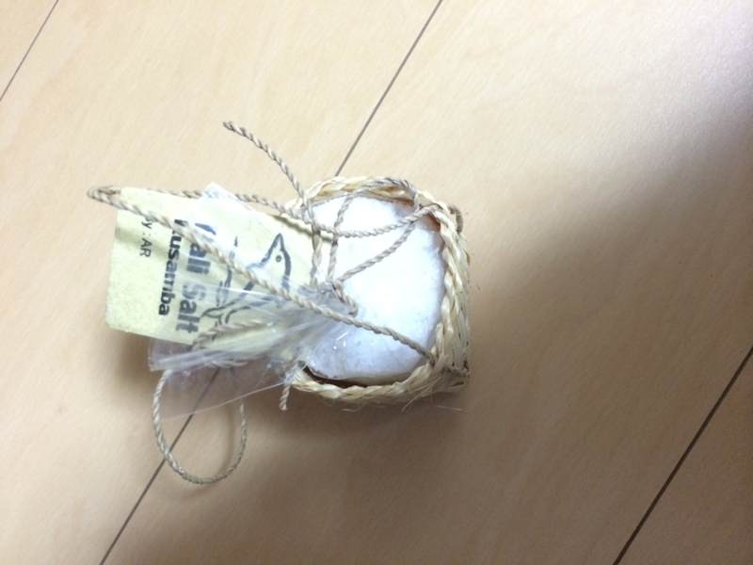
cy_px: 282
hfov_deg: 60.0
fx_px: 653
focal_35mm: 30
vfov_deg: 46.8
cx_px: 376
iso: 400
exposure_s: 1/15
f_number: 2.2
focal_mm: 4.12
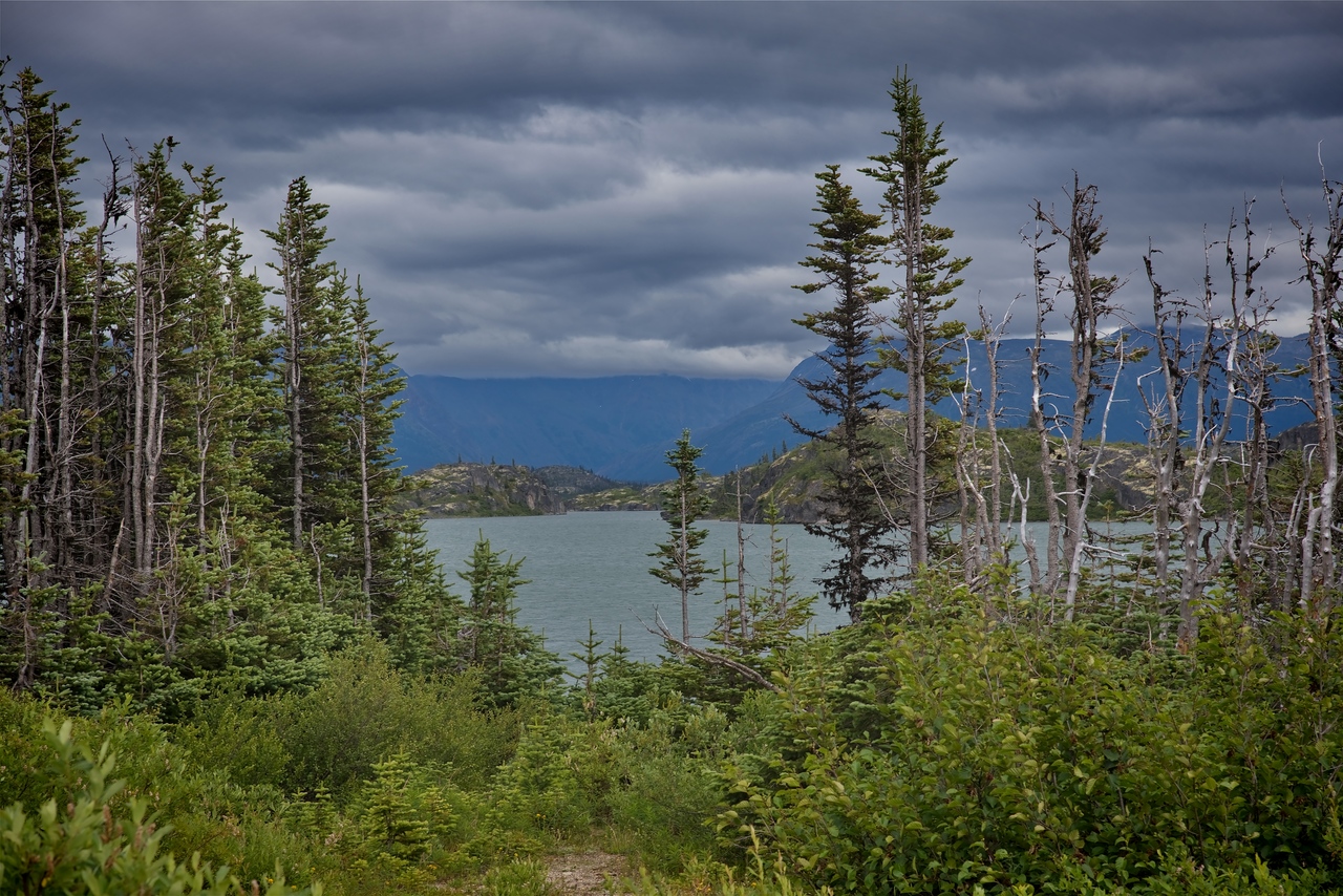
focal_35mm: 92
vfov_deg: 14.9
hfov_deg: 22.1
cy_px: 448
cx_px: 672
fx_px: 3433
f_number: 8
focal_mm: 92
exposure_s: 1/250
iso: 100
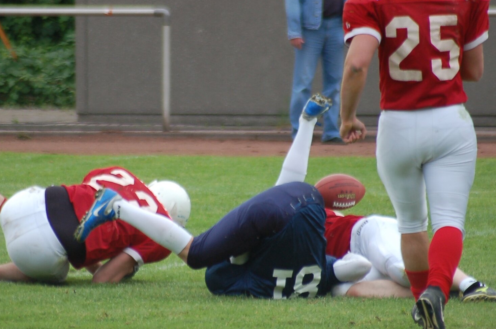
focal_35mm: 673
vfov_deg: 2.0
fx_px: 9255
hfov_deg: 3.1
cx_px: 221
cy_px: 168
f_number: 5.6
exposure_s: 1/500
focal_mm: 300
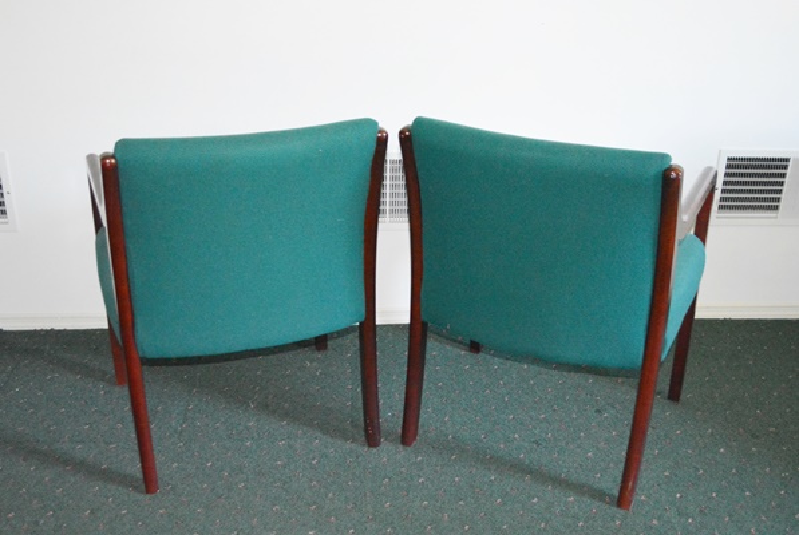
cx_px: 400
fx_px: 733
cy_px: 268
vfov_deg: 40.1
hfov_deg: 57.2
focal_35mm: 33
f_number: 3.8
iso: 3200
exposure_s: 1/60
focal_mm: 22
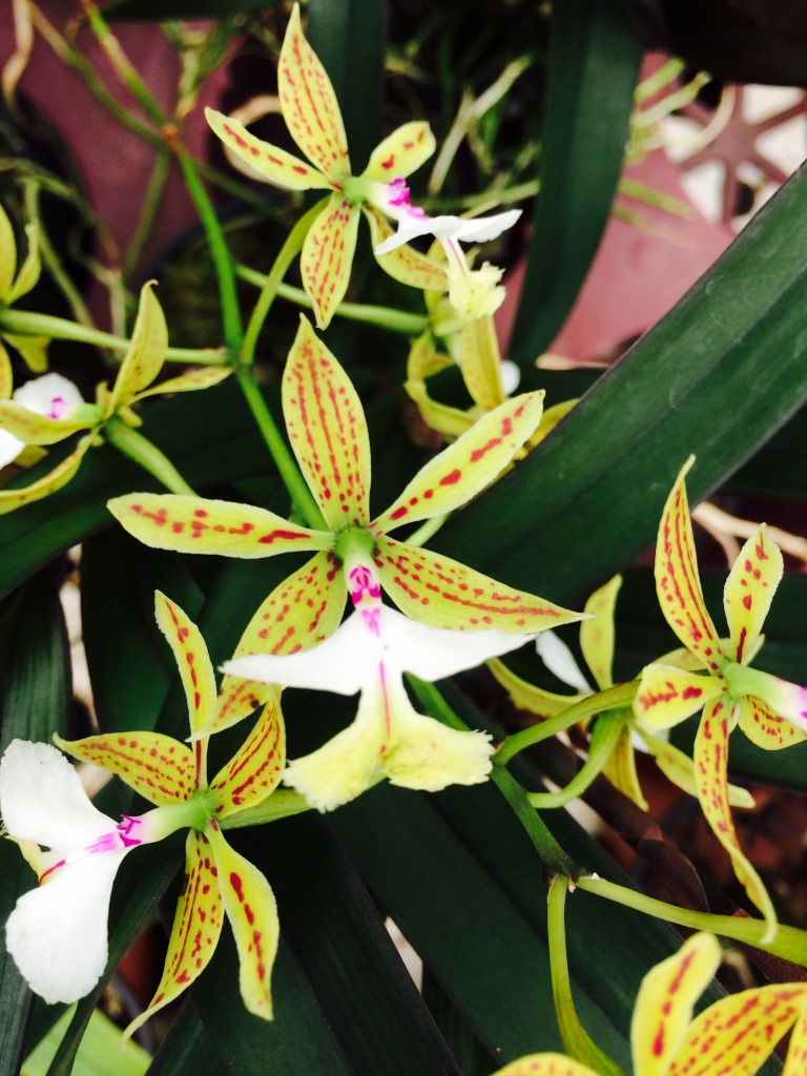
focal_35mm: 29
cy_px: 538
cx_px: 404
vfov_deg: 61.7
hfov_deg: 48.2
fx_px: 901
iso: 40
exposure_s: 1/60
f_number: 2.2
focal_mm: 4.15
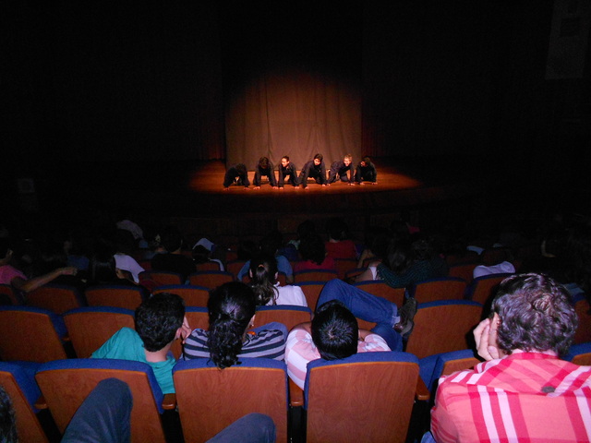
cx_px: 296
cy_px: 222
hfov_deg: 67.3
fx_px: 444
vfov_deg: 53.1
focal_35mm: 26
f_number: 3.2
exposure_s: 1/25
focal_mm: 4.6
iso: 400
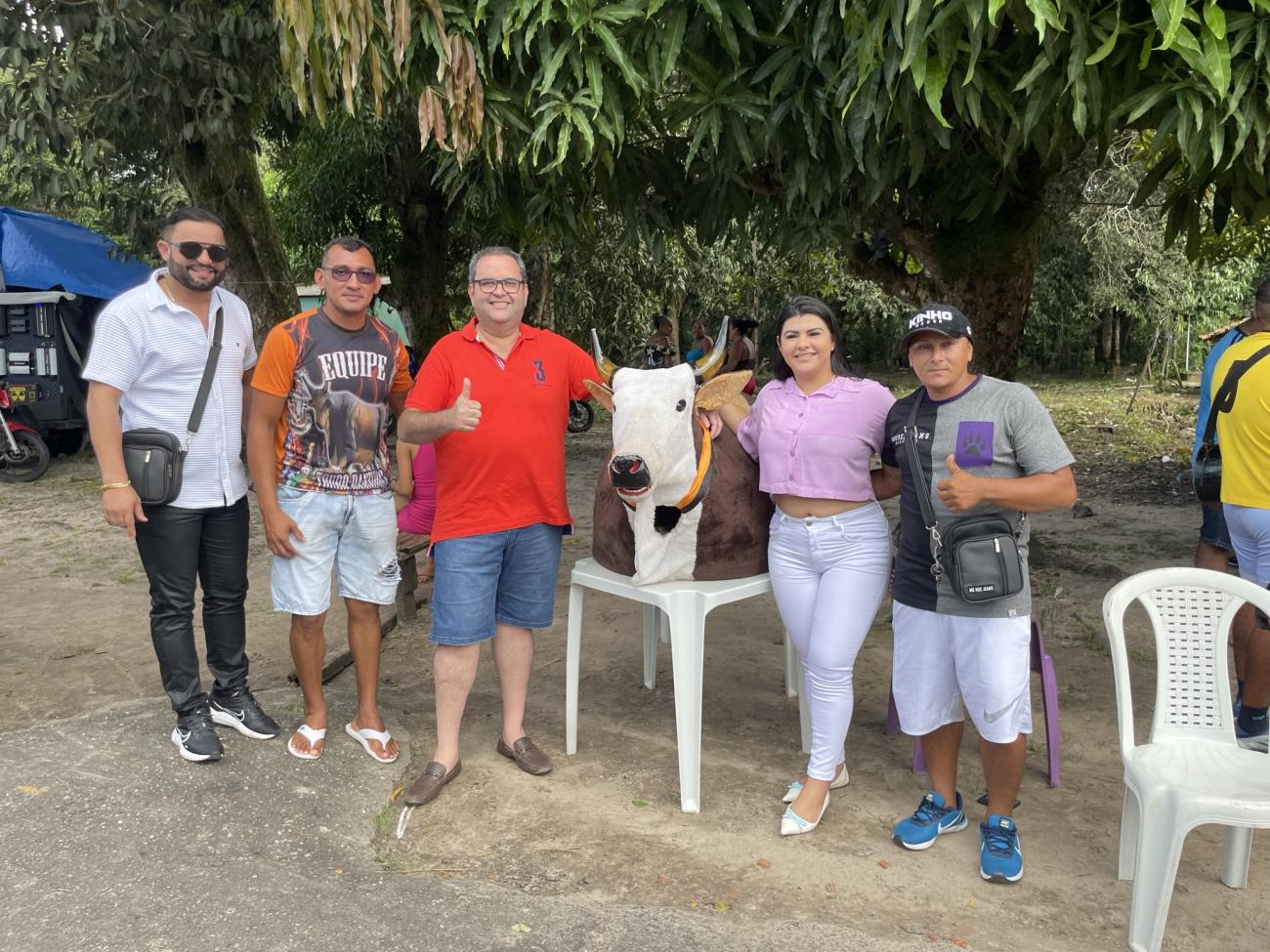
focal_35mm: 26
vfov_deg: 53.1
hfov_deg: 67.3
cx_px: 635
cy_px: 476
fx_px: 954
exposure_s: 1/454
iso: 32
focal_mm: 4.2
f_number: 1.6
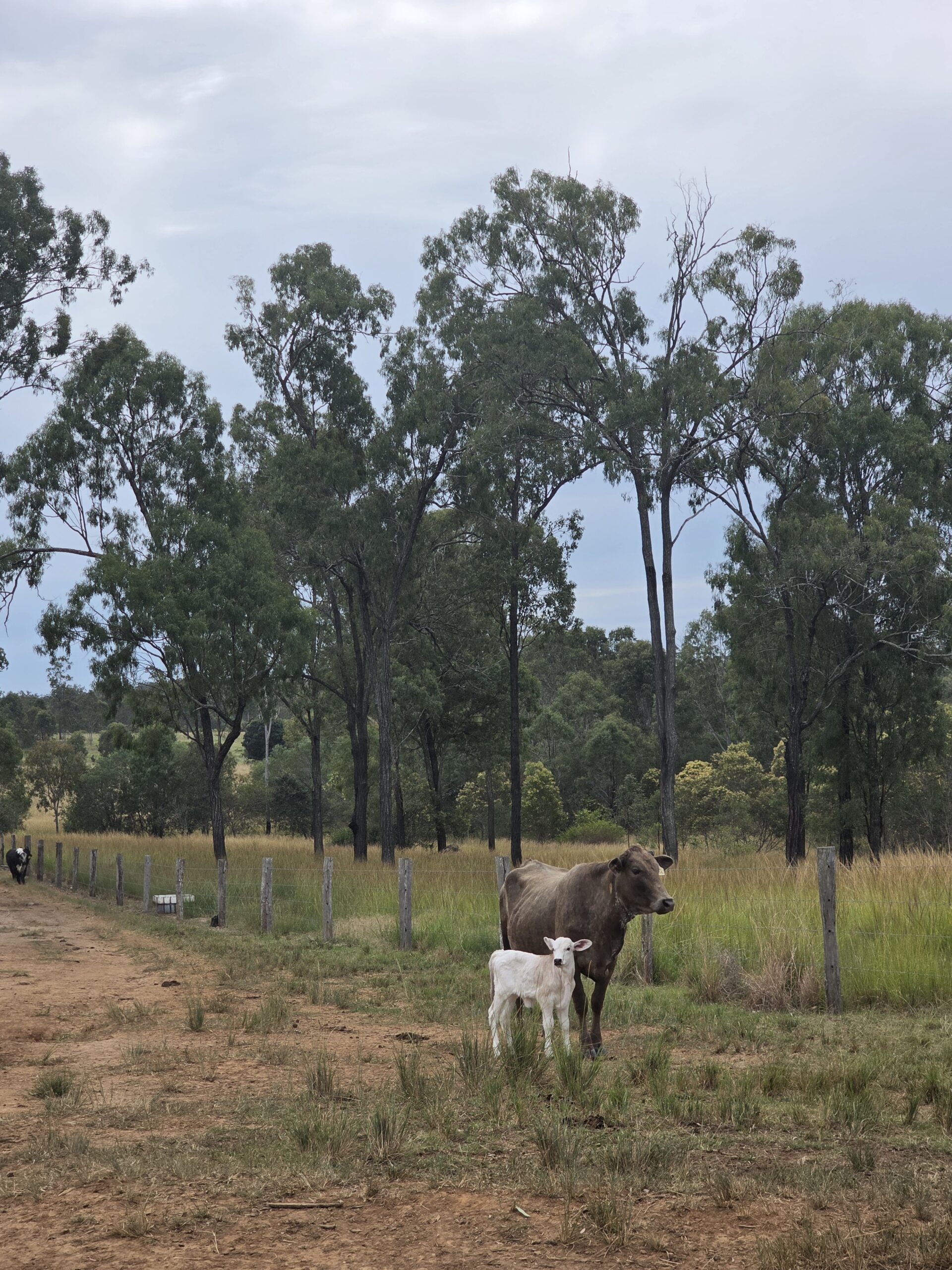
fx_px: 2530
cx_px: 476
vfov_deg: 28.2
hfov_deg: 21.3
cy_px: 635
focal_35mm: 69
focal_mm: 7.9
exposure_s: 1/1623
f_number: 2.4
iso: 50
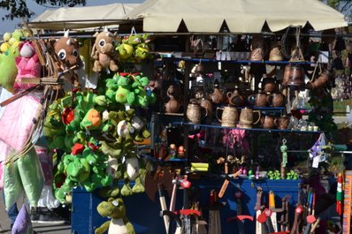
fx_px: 1622
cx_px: 44
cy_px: 177
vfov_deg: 8.3
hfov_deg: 12.3
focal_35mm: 166
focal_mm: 55
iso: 400
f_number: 6.3
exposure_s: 1/1600
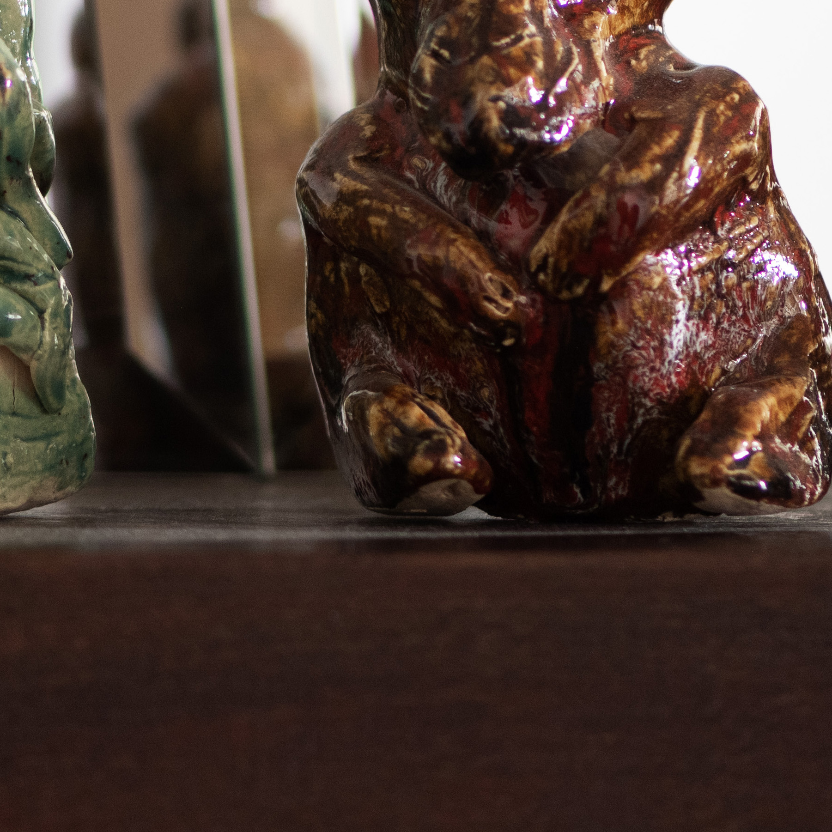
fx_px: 11122
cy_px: -70
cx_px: 297
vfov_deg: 4.3
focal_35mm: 409
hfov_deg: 4.3
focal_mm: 105
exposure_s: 1/125
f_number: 3.5
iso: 400
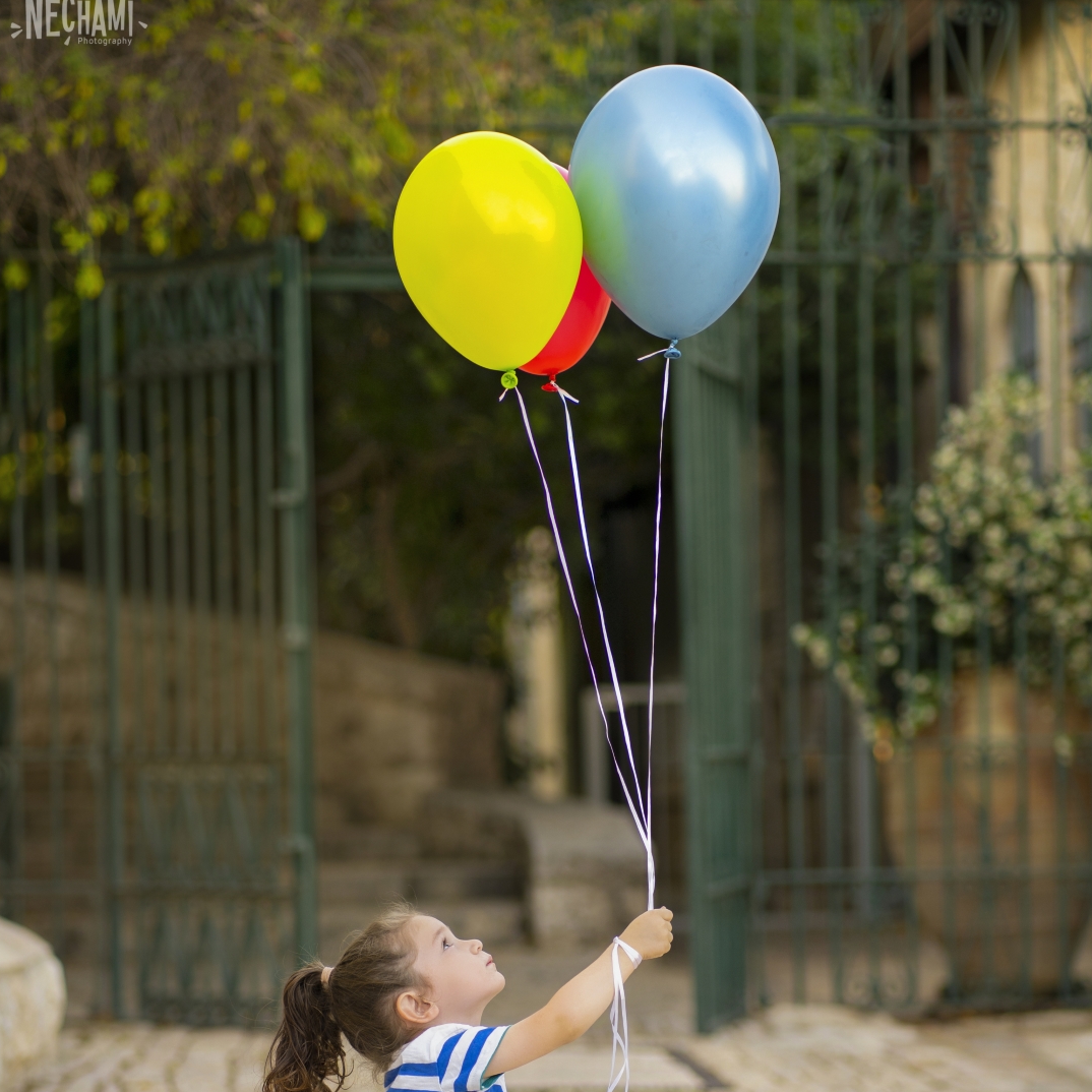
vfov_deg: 15.9
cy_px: 789
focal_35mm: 109
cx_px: 544
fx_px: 3890
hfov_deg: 16.0
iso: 250
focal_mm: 85
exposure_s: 1/400
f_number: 2.2
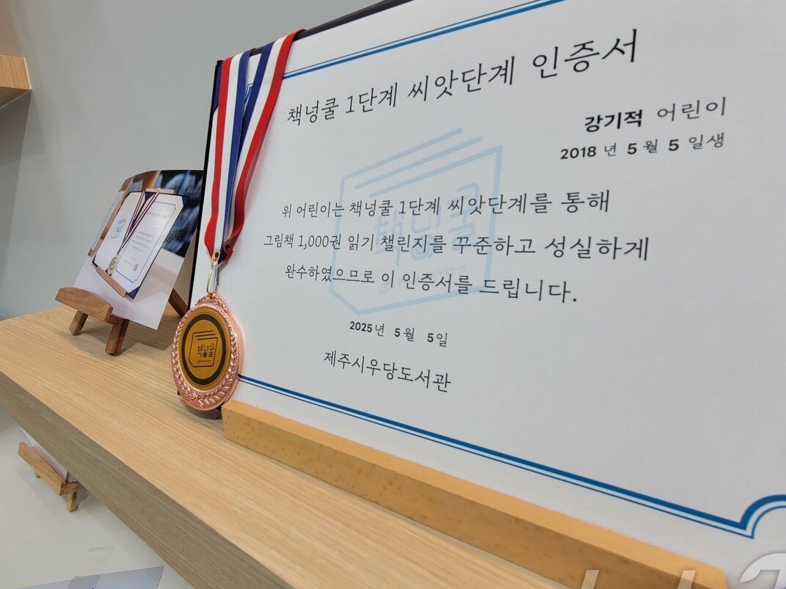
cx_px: 343
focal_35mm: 17
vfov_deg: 74.7
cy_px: 284
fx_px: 386
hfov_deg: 90.6
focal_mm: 2.2
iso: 64
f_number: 2.2
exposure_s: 1/120
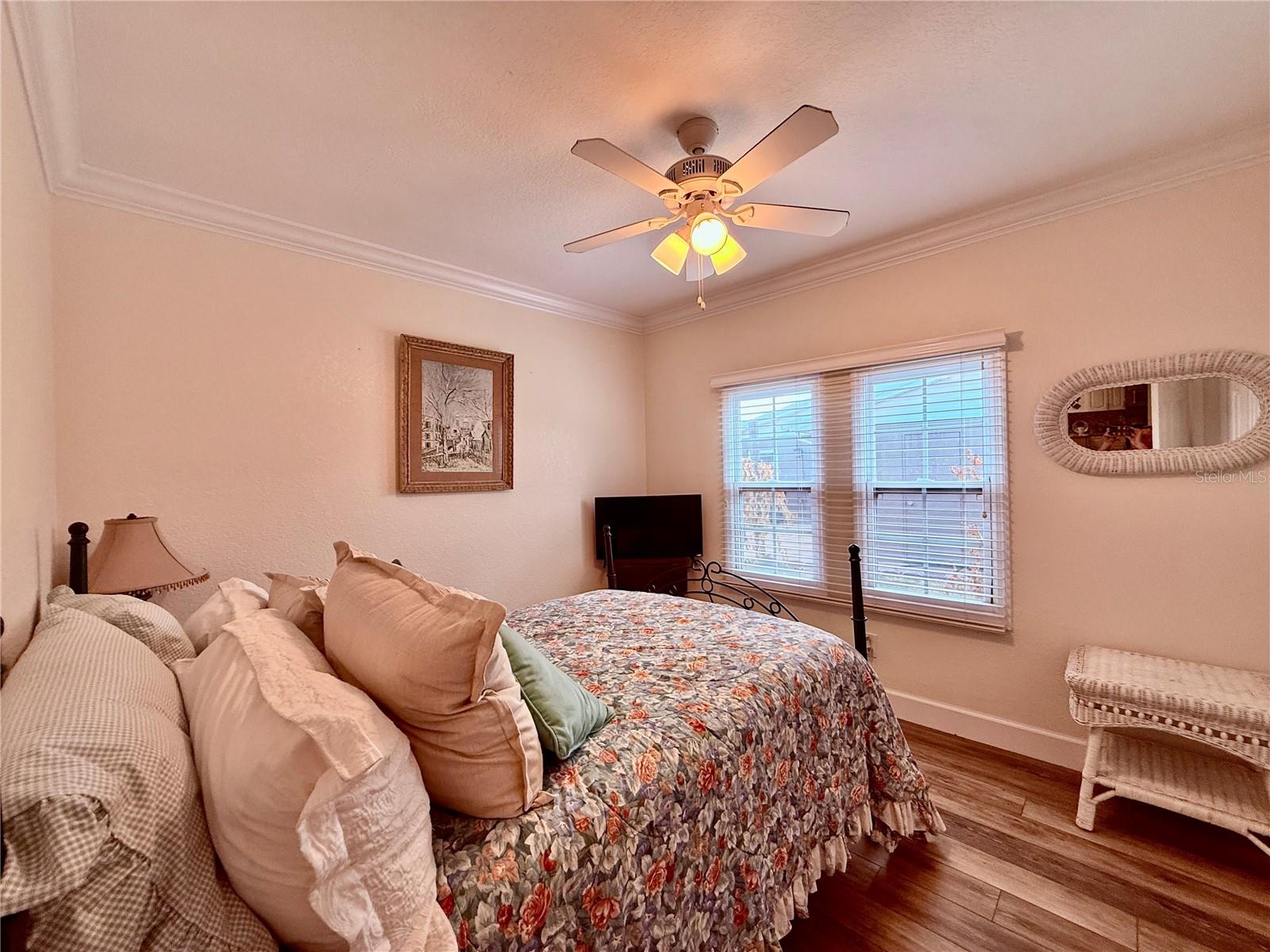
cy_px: 476
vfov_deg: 85.7
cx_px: 635
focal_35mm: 14
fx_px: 514
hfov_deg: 102.1
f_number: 2.2
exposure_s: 1/120
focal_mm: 2.22
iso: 100
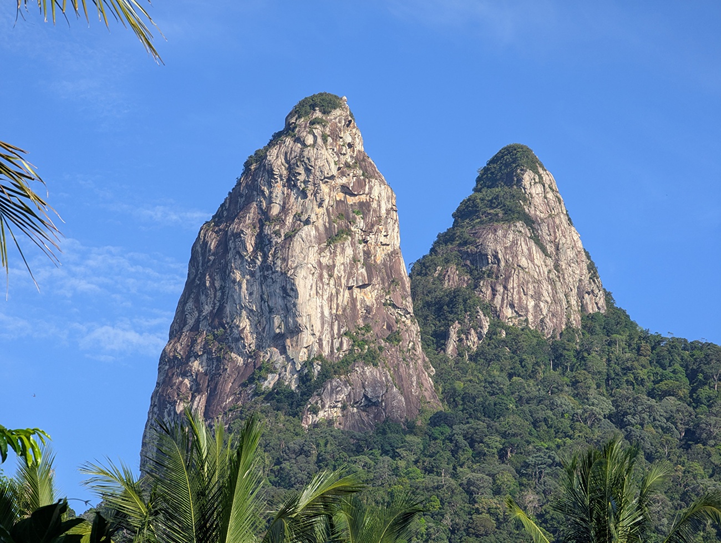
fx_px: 2211
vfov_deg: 14.0
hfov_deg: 18.5
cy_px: 272
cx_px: 360
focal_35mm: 106
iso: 35
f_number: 3.5
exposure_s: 1/310
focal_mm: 19
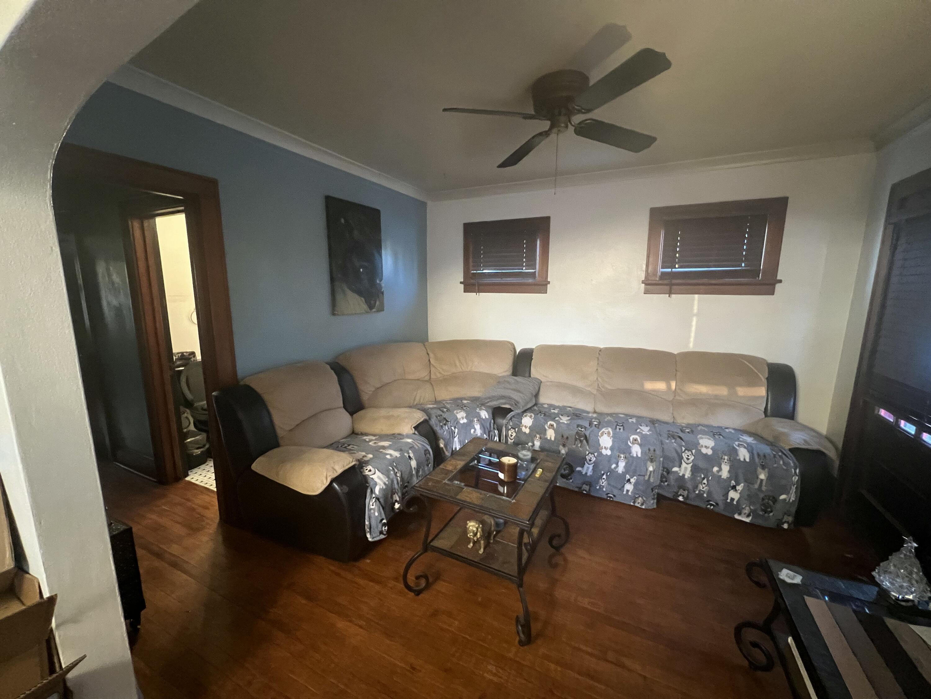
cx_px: 466
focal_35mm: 13
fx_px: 350
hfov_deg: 106.2
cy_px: 350
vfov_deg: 89.9
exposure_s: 1/40
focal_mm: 1.57
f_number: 1.8
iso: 800
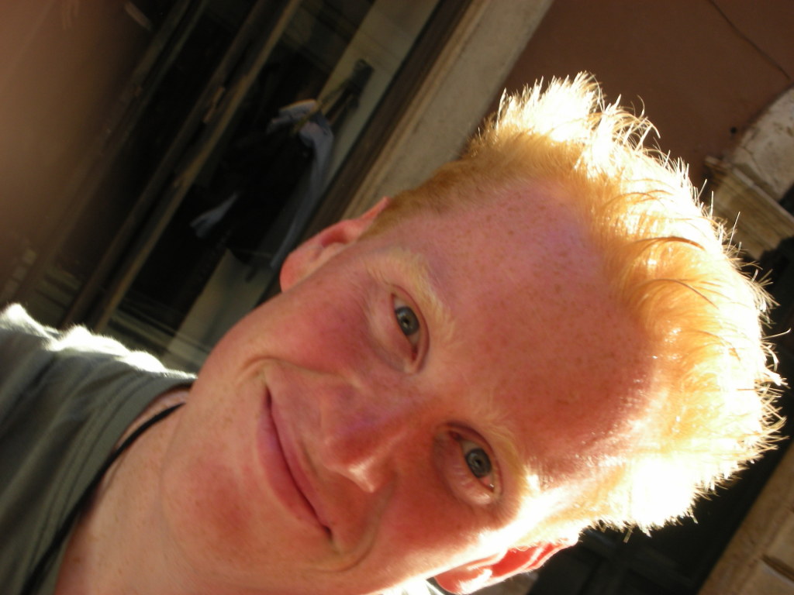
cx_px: 397
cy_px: 298
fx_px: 1674
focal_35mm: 73
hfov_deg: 26.7
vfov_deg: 20.2
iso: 50
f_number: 4.4
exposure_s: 1/62.1
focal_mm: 12.2
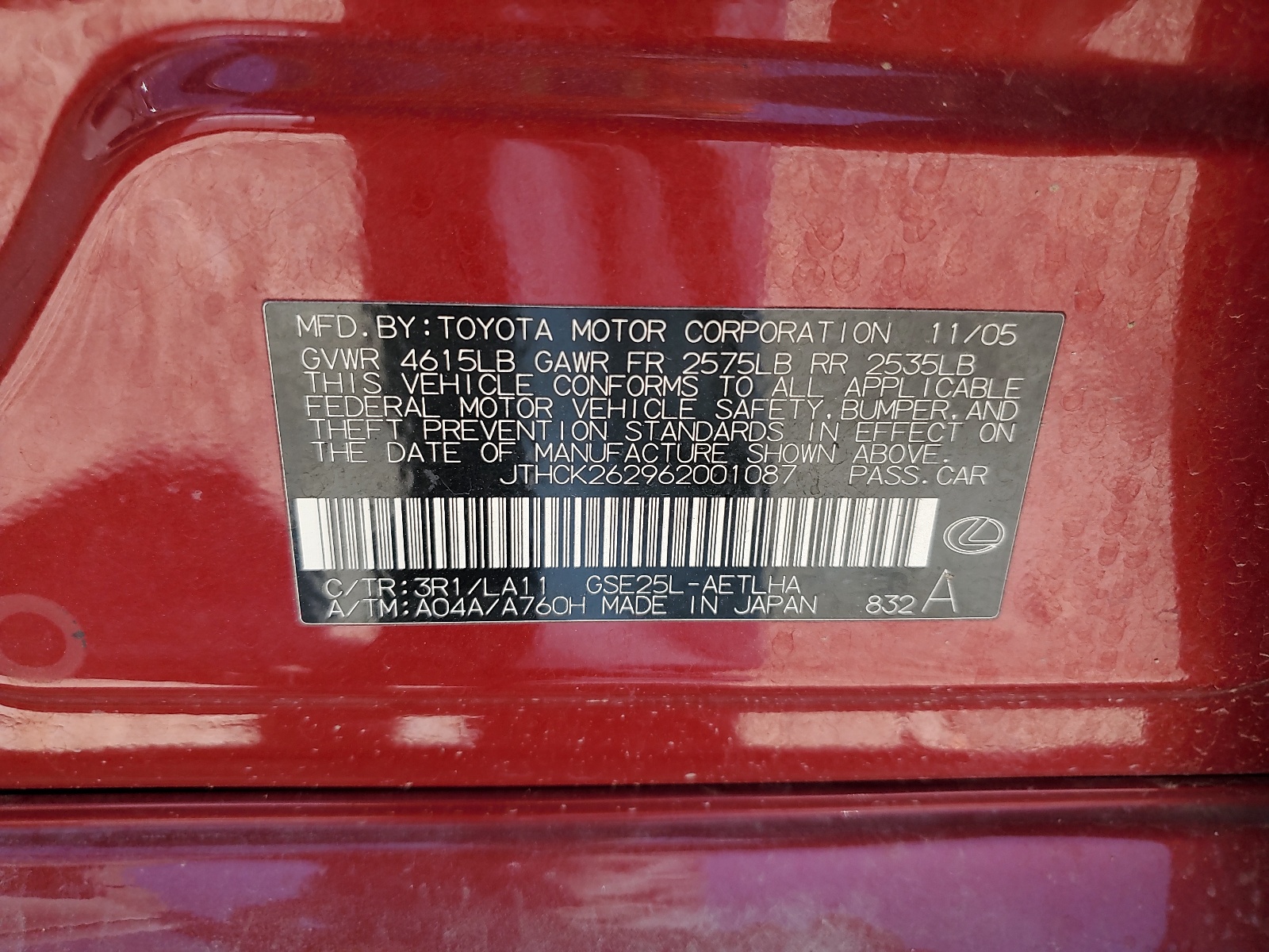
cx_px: 634
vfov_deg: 53.1
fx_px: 953
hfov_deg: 67.3
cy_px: 476
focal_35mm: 26
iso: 50
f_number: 1.5
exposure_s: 1/455
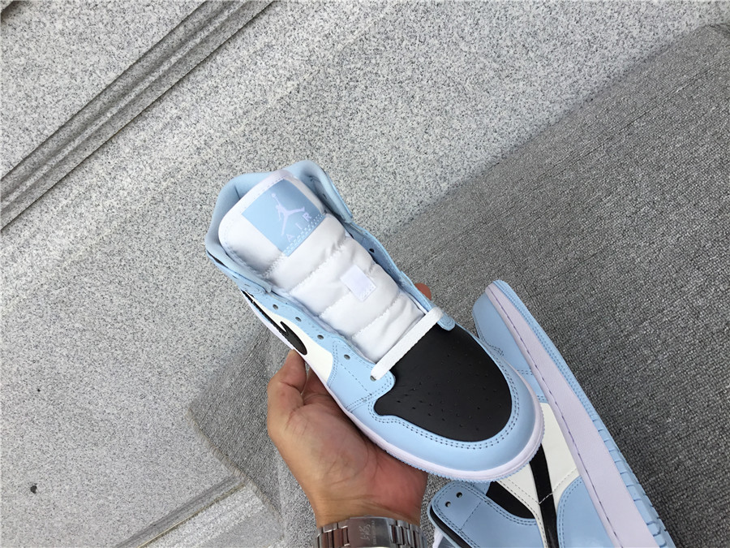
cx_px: 365
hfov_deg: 58.4
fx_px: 654
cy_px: 274
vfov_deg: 45.4
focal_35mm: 31
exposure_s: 1/262
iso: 25
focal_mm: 3.3
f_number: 2.4
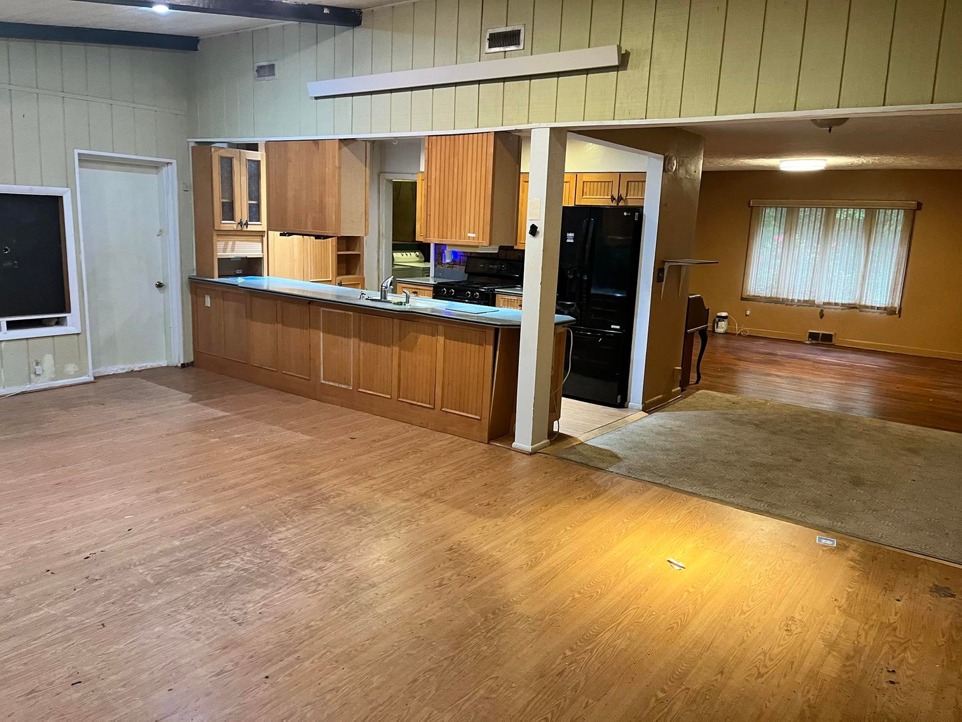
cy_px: 361
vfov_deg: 53.1
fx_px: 723
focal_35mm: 26
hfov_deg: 67.3
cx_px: 481
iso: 320
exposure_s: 1/60
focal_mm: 5.1
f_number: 1.6
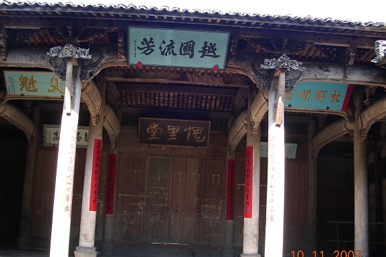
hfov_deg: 48.5
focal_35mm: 40
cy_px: 140
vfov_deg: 33.4
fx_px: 429
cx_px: 193
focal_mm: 6.3
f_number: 3.5
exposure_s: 1/52.5
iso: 50
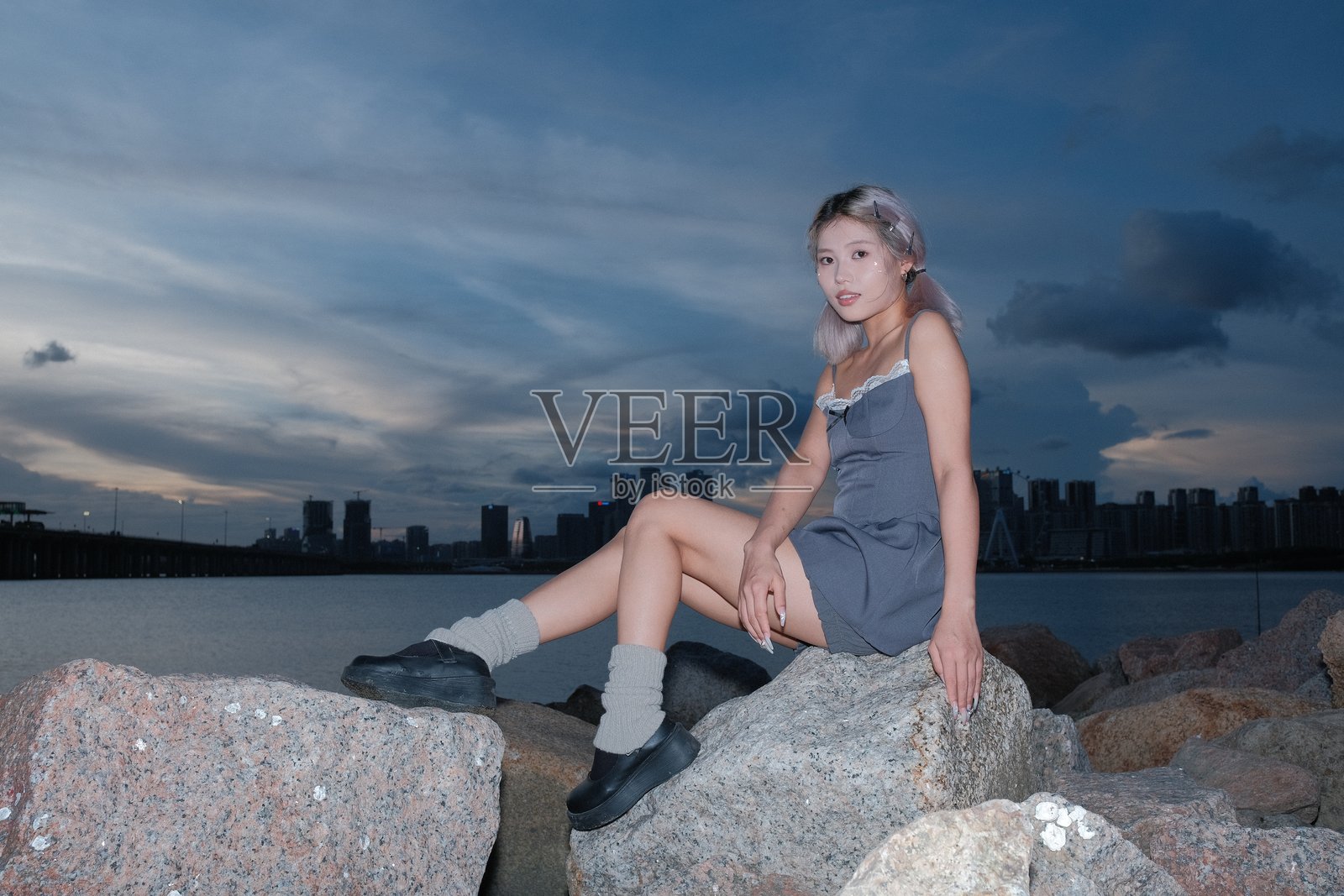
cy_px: 448
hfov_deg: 54.4
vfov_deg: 37.9
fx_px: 1307
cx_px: 672
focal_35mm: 35
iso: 160
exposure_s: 1/180
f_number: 5.6
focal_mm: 23
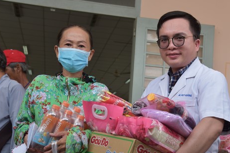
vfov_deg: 19.4
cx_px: 138
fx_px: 447
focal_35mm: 70
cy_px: 97
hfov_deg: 28.8
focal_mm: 50
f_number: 7.1
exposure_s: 1/200
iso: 400
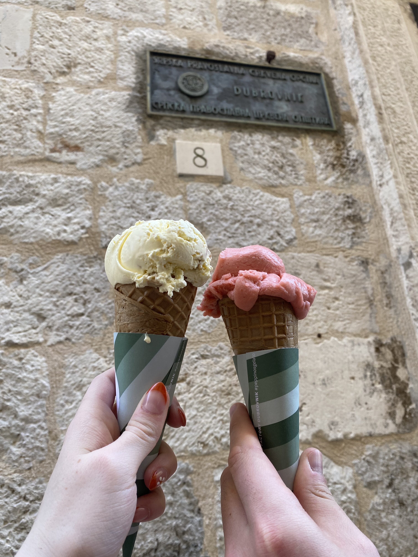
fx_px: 419
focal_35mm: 26
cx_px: 209
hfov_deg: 53.1
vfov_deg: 67.3
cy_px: 278
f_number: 1.8
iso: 64
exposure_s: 1/121
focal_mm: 4.25
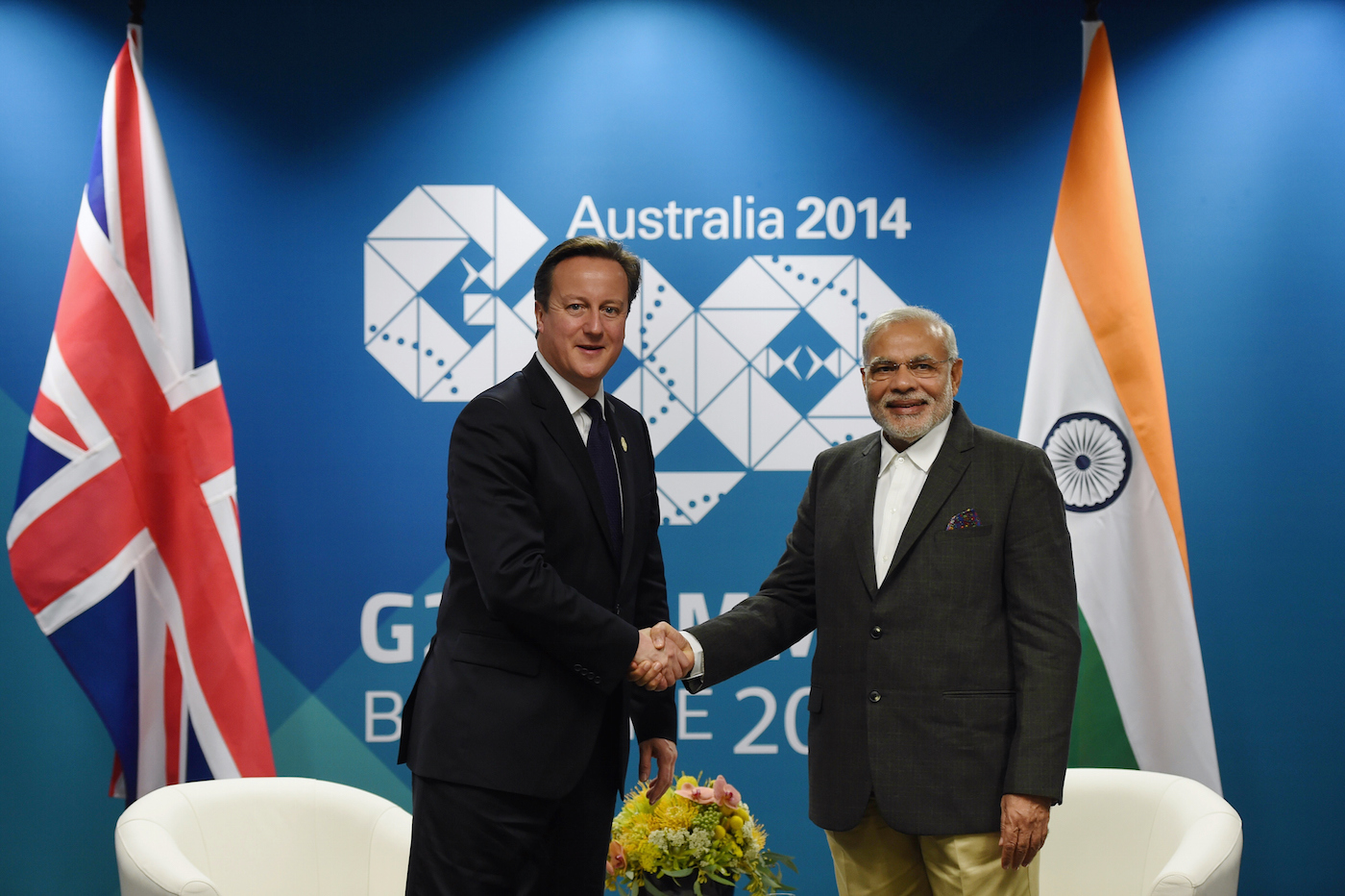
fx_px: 3809
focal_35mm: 102
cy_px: 448
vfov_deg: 13.4
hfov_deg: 20.0
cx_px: 672
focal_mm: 102
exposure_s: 1/400
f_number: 3.2
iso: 2000
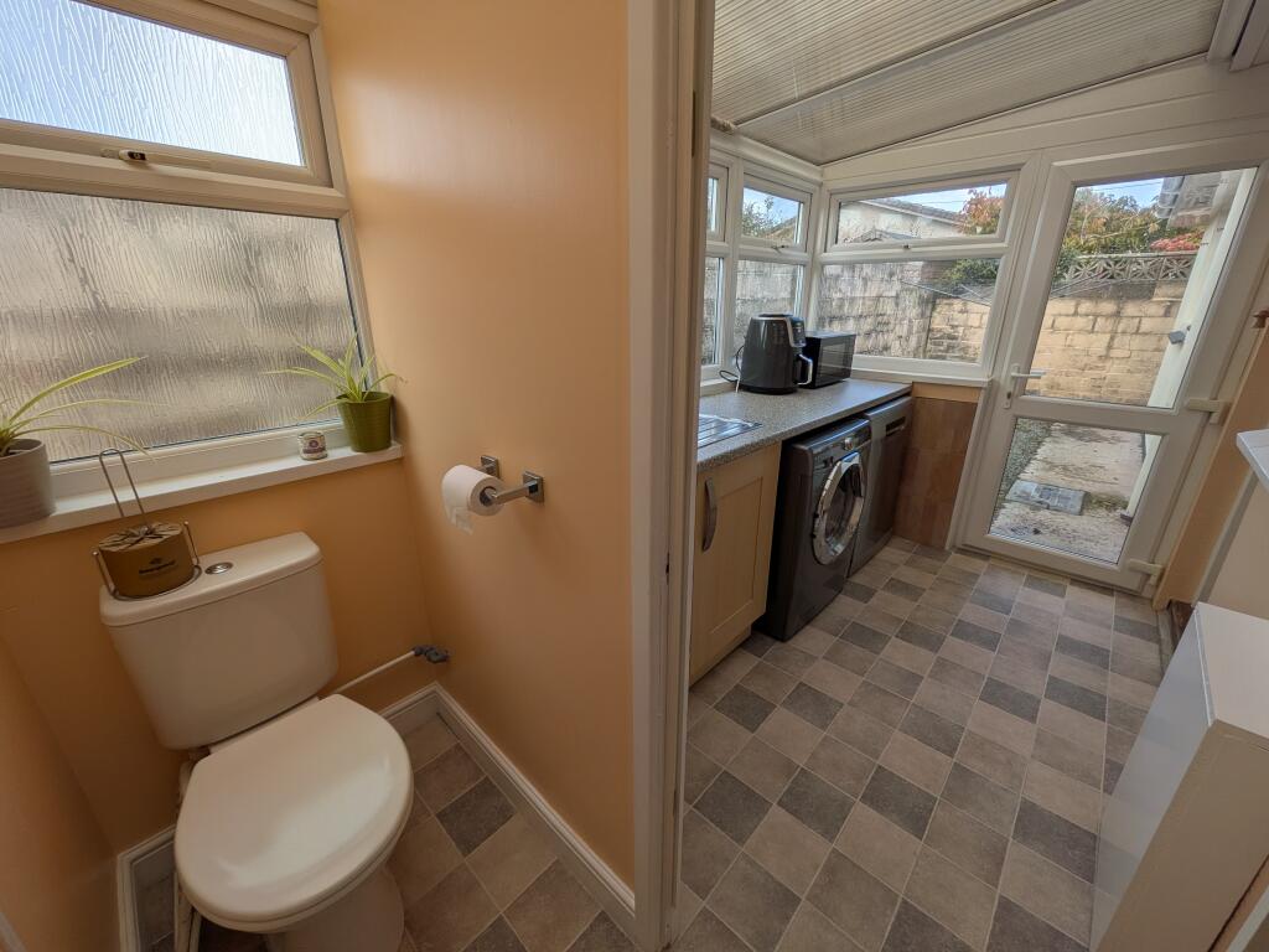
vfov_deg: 85.7
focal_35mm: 14
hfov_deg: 102.1
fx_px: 513
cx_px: 634
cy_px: 476
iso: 46
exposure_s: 1/394
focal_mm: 1.83
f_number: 2.2
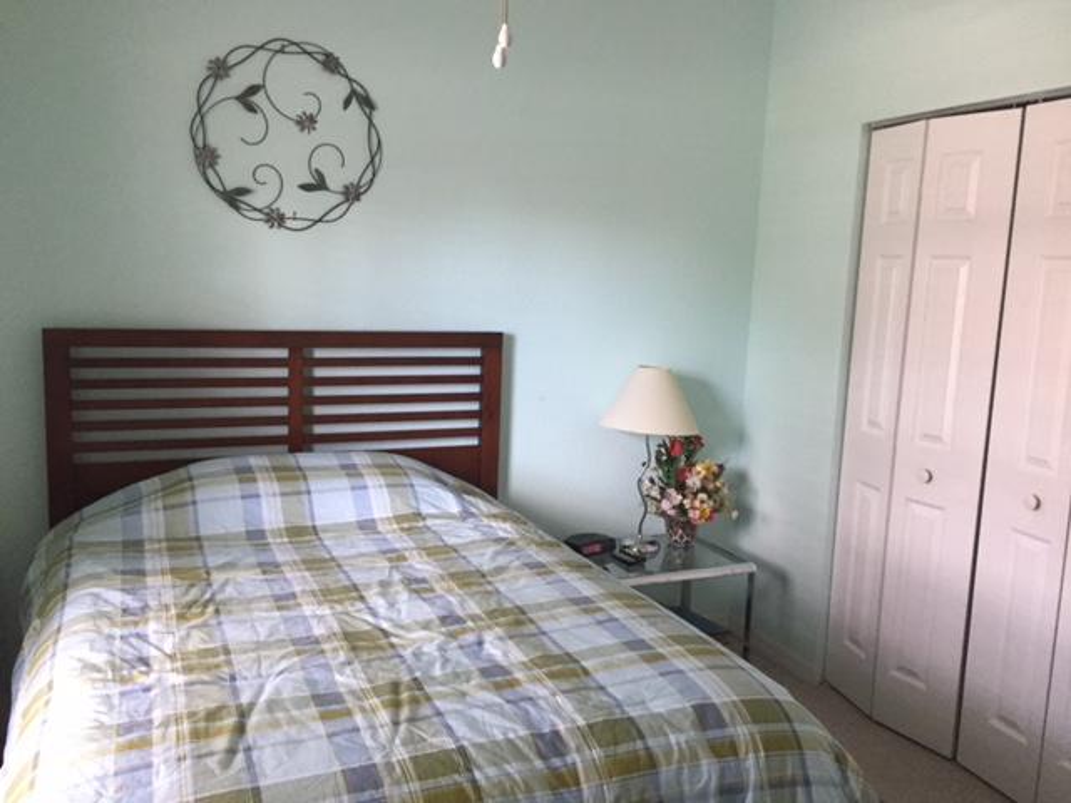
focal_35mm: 29
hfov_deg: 61.7
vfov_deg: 48.2
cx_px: 536
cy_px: 402
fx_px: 897
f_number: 2.2
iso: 160
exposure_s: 1/30
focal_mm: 4.15
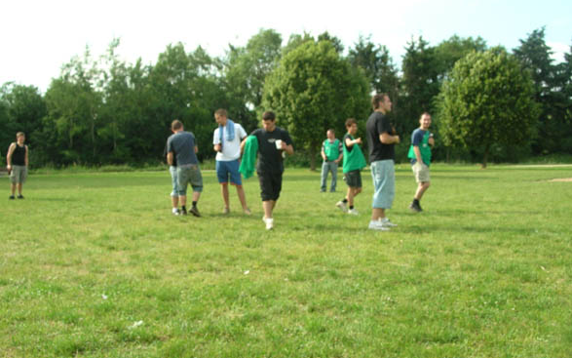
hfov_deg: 50.4
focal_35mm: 39
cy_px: 194
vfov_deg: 32.8
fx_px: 608
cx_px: 285
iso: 50
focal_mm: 6
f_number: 3.7
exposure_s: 1/224
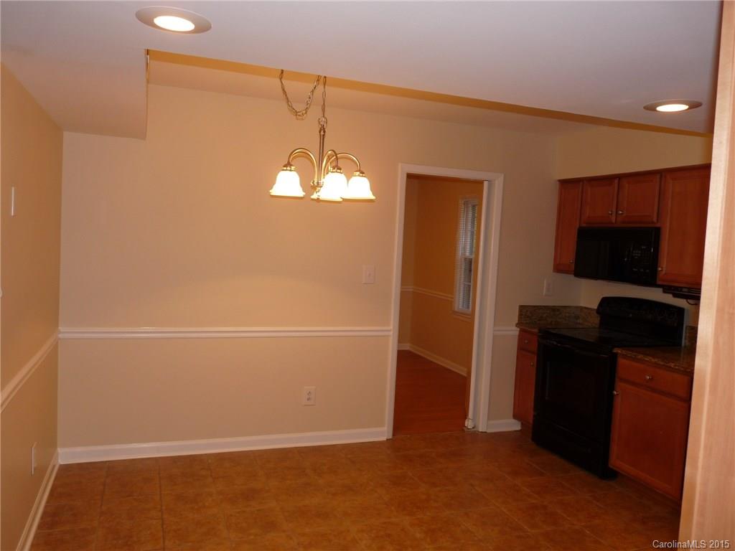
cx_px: 368
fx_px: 573
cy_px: 276
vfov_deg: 51.4
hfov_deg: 65.3
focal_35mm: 27
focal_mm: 4.8
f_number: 2.8
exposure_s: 1/30
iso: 100
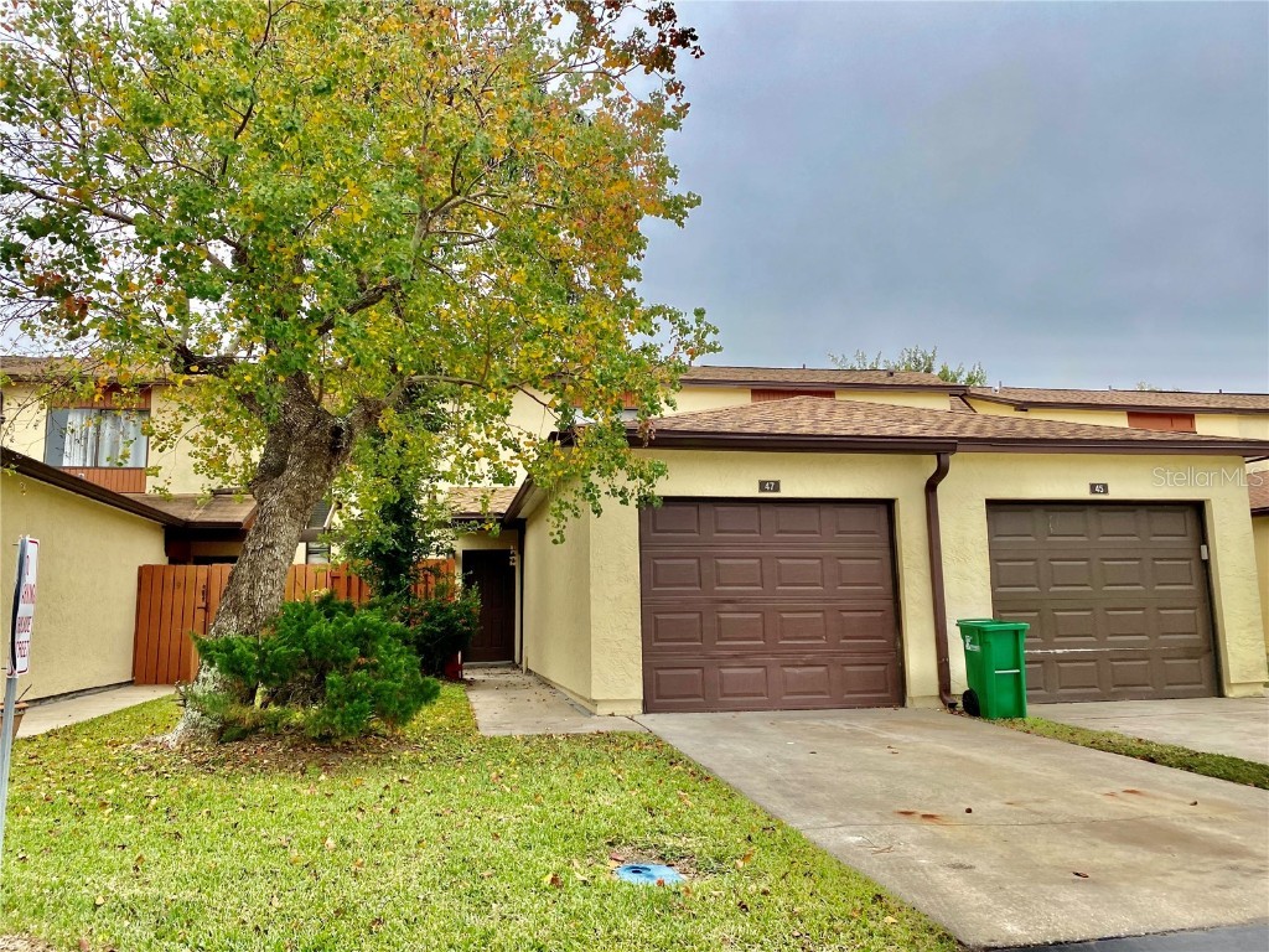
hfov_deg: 67.3
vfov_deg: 53.1
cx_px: 634
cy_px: 476
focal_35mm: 26
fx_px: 953
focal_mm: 4.25
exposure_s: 1/552
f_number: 1.8
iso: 32
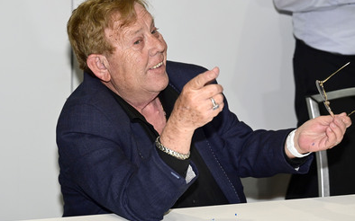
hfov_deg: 26.8
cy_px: 104
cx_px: 186
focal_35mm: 77
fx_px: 745
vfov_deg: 16.9
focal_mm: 66
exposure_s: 1/200
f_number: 4.5
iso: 800
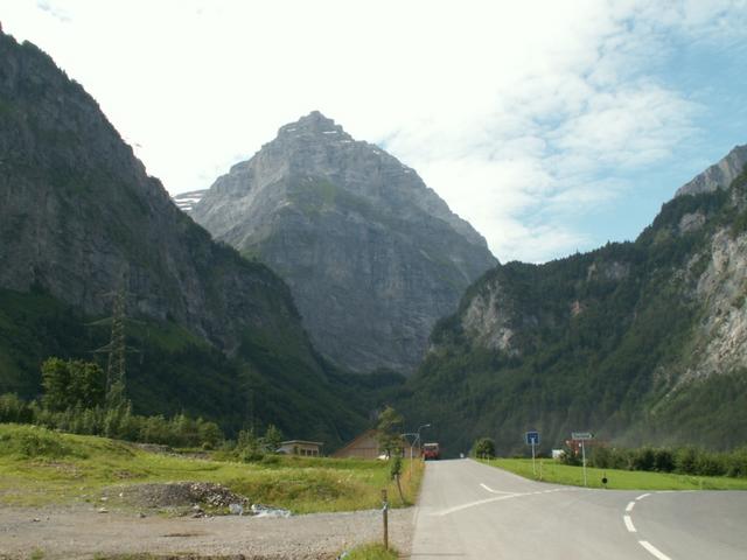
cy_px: 280
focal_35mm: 35
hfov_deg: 52.6
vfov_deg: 40.7
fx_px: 755
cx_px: 374
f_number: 8
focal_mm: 5.86
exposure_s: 1/80
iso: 50
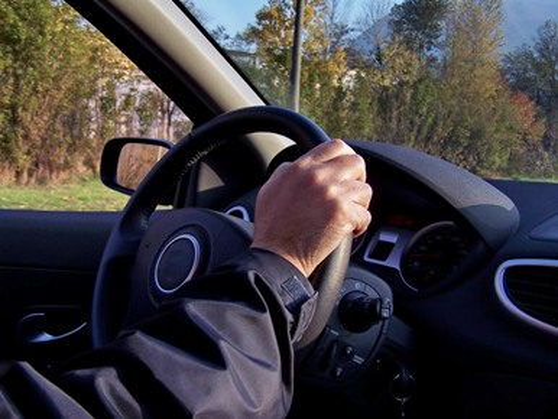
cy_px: 210
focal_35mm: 38
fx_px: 613
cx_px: 279
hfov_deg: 48.9
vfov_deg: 37.8
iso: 80
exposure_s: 1/250
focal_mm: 6.3
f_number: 2.8
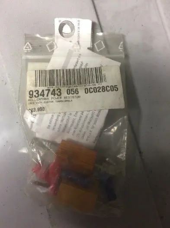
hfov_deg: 48.2
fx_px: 190
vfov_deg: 61.7
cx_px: 85
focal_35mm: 29
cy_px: 114
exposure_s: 1/33
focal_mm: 4.15
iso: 125
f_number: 2.2
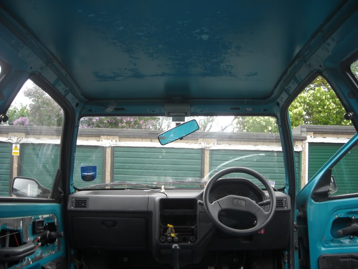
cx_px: 179
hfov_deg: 52.6
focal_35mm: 35
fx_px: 362
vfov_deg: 40.7
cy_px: 134
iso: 70
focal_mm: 5.7
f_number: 2.8
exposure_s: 1/60
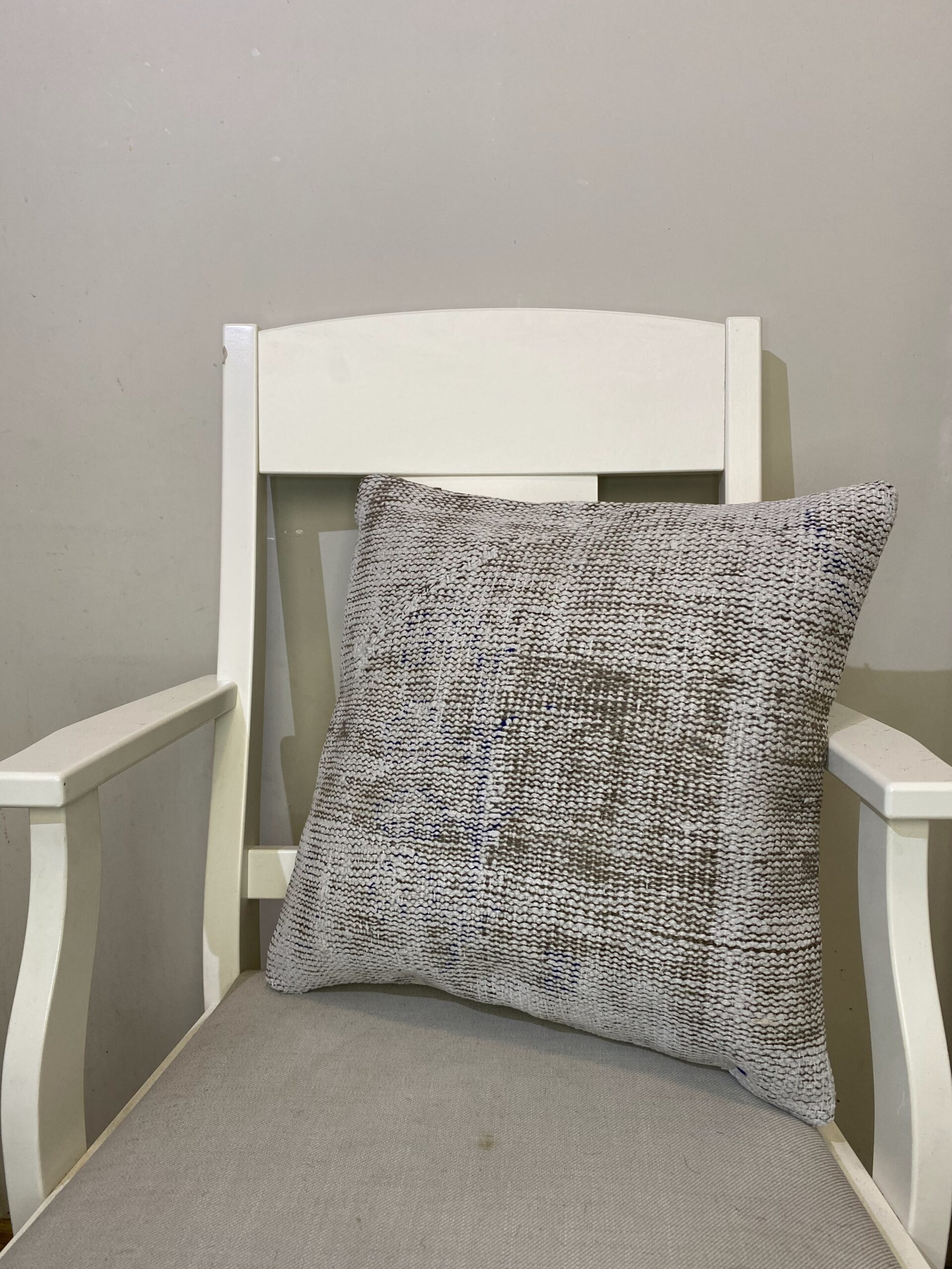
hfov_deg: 53.1
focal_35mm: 26
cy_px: 634
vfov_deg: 67.3
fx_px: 953
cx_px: 476
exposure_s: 1/121
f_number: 1.8
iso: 125
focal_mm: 4.25
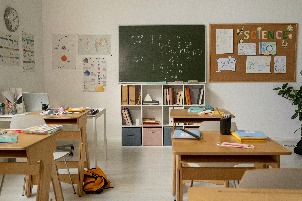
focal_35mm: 35
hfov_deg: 54.4
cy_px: 100
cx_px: 151
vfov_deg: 37.9
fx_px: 294
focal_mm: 23
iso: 800
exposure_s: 1/200
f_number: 4
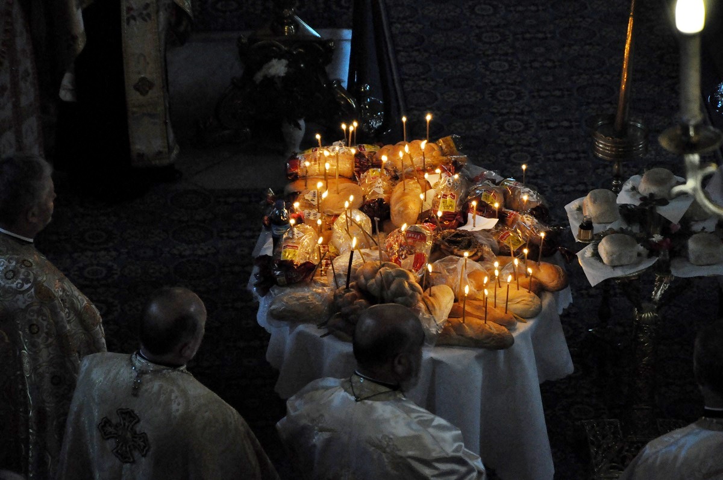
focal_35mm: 158
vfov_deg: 8.7
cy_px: 240
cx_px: 362
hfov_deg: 13.1
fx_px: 3159
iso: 3200
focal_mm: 105
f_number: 5.6
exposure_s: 1/200
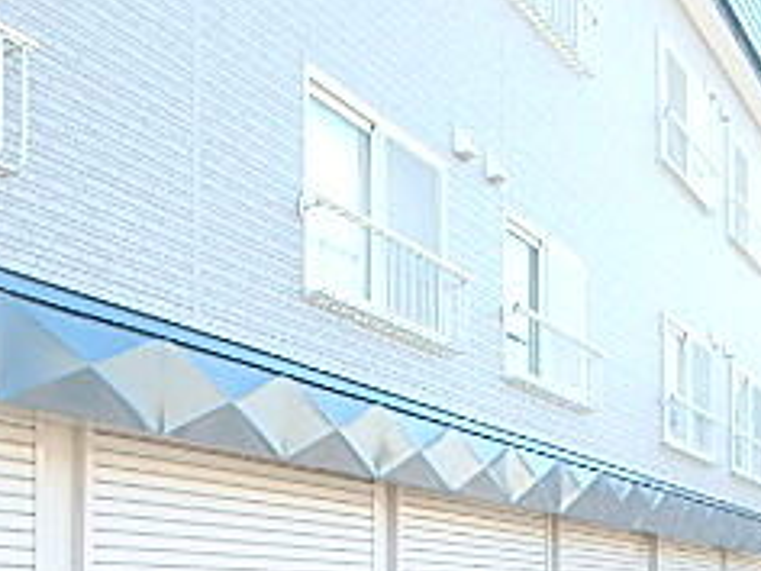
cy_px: 590
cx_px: 319
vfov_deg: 24.3
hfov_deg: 33.7
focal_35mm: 57
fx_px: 1253
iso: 125
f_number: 3.5
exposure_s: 1/100
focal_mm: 3.7
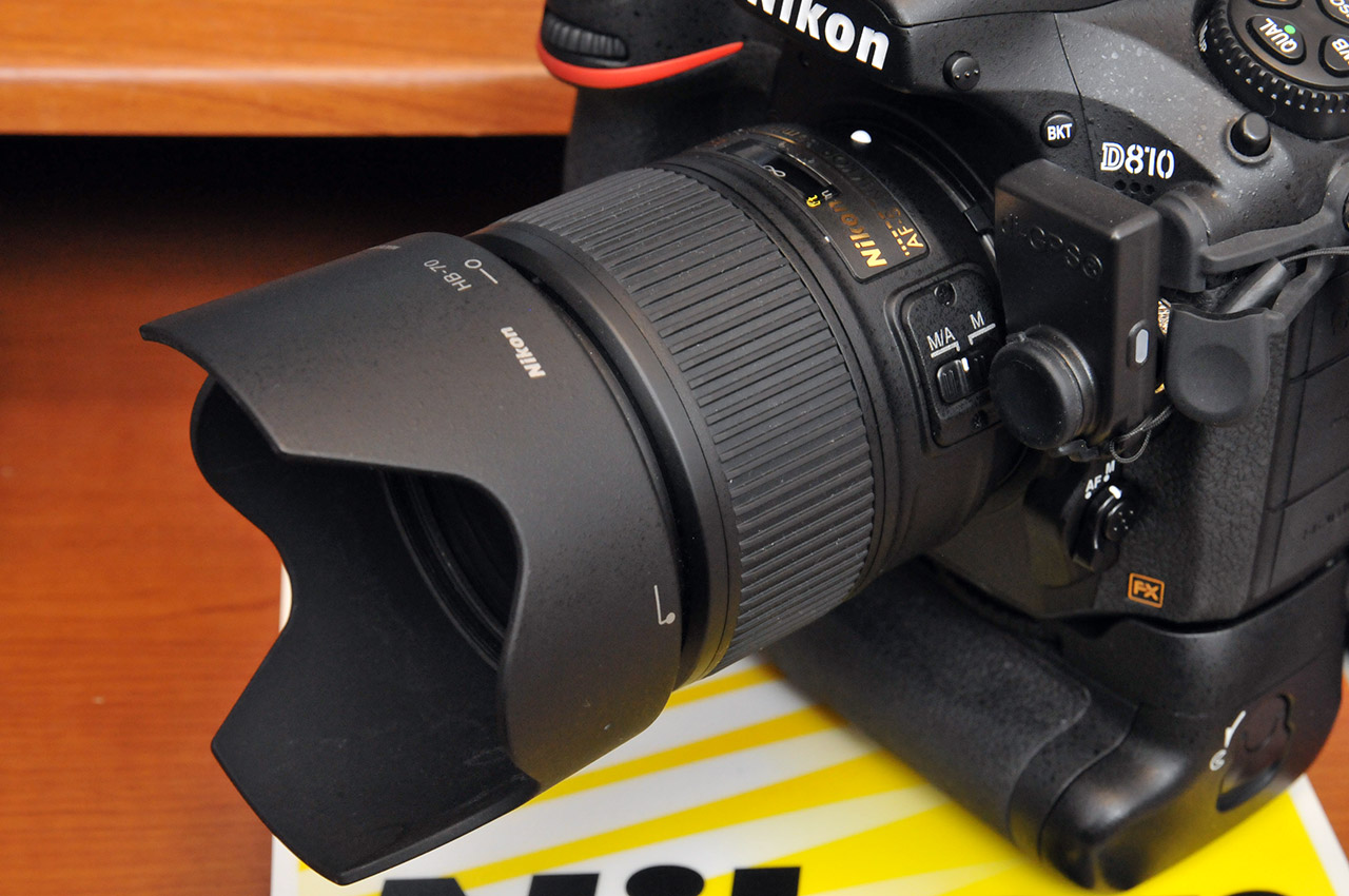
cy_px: 448
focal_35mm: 75
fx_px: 2807
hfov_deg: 27.0
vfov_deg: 18.1
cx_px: 674
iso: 1600
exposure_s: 1/30
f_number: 10
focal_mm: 50
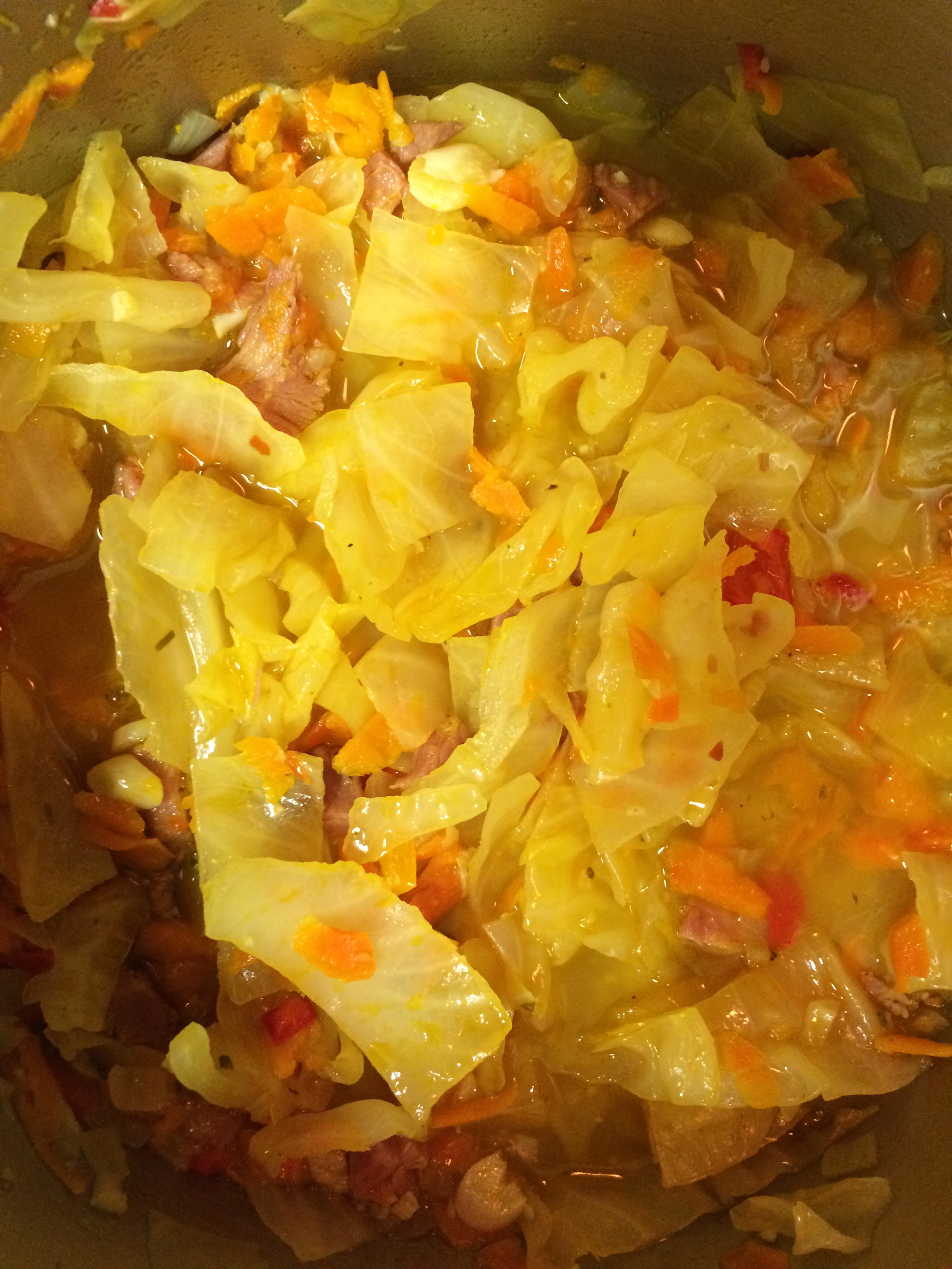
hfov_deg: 48.2
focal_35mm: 29
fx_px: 1063
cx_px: 476
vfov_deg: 61.7
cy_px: 634
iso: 320
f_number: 2.2
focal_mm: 4.15
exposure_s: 1/24
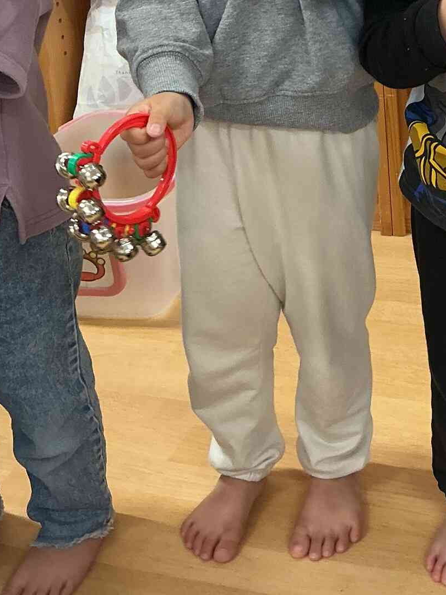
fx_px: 1117
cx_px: 432
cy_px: 67
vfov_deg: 28.7
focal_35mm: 65
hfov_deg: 21.9
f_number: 1.8
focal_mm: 3
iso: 80
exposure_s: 1/60
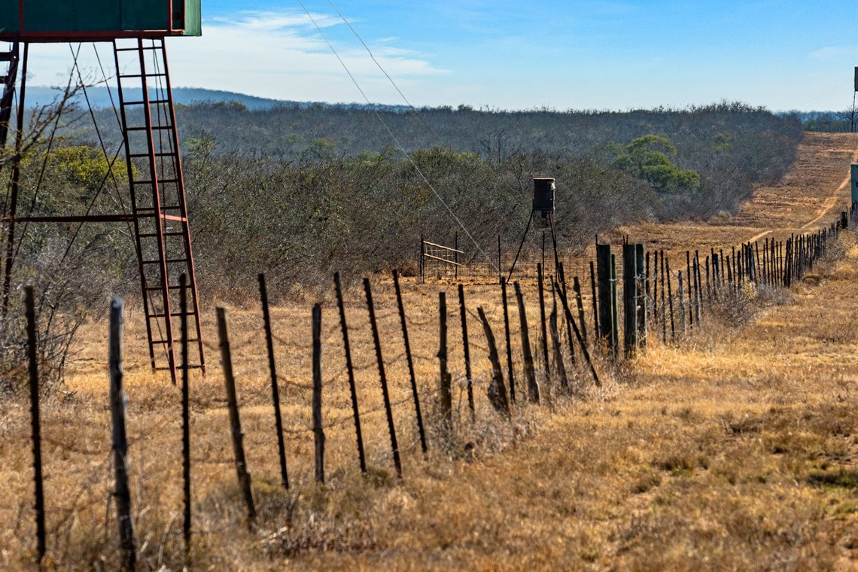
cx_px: 497
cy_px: 100
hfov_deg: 5.8
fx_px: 8436
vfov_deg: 3.9
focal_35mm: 354
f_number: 10
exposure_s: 1/500
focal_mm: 197
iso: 125
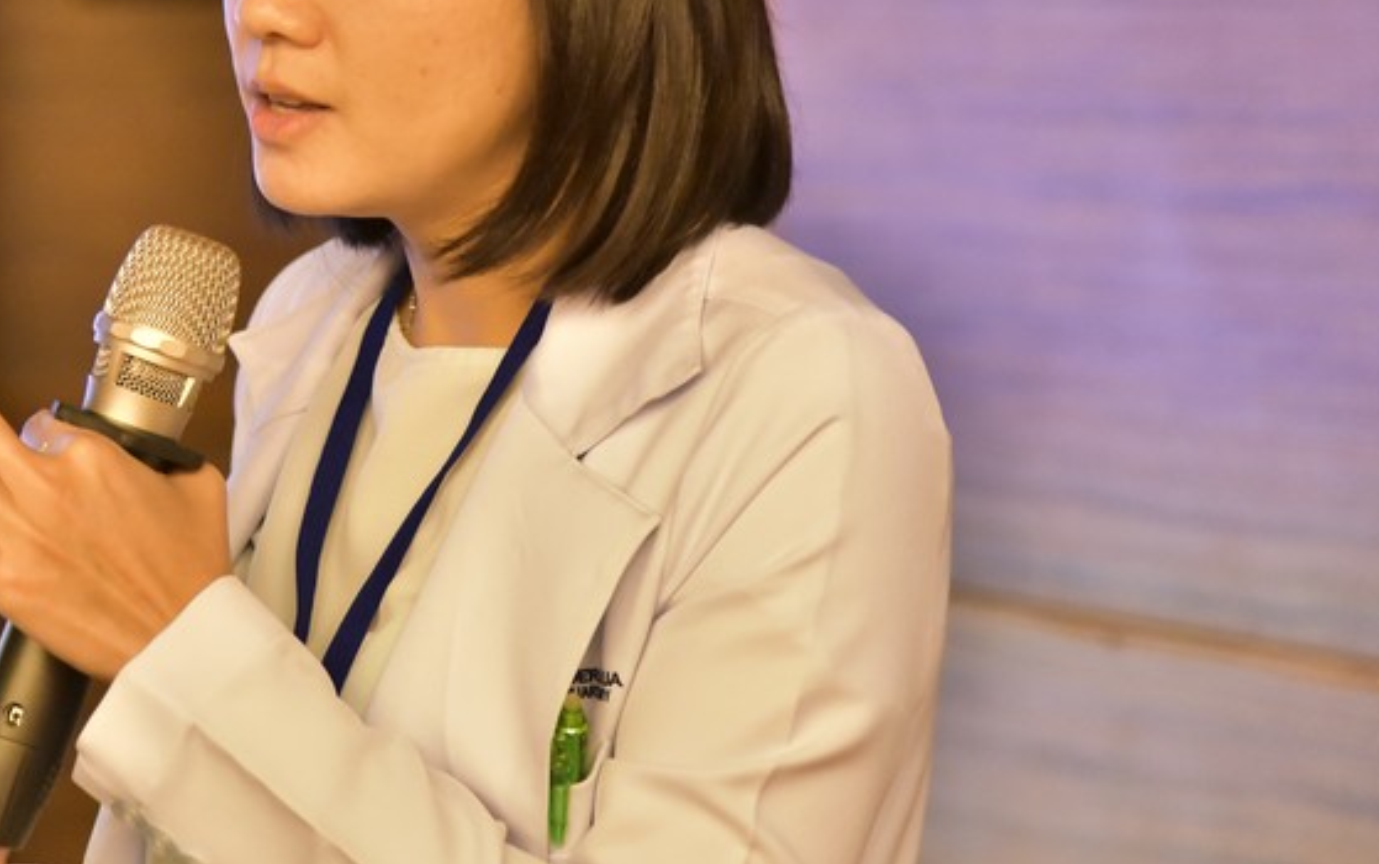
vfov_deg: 5.9
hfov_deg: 9.3
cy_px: 133
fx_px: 8423
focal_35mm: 224
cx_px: 370
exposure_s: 1/125
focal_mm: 120
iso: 8000
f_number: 4
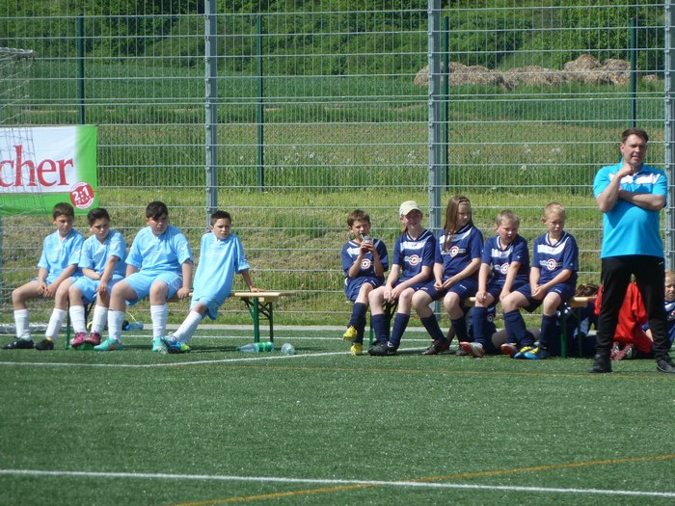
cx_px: 338
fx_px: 5850
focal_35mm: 300
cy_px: 253
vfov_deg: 5.0
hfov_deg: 6.6
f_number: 4.9
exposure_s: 1/400
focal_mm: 49.2
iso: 80
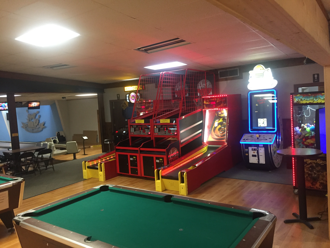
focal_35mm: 29
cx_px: 165
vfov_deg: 48.2
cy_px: 124
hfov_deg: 61.7
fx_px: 276
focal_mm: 4.15
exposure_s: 1/30
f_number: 2.2
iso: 200
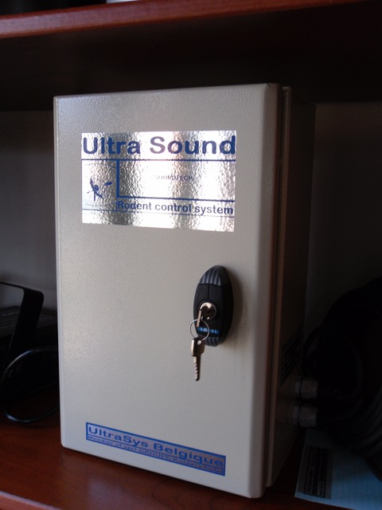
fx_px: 515
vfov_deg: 52.6
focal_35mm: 35
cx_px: 191
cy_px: 255
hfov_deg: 40.7
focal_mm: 6.3
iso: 100
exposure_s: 1/49
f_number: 3.5
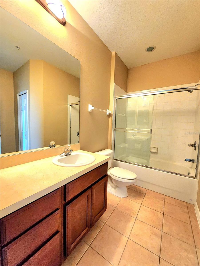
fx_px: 100
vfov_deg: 106.2
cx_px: 100
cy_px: 133
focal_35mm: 13
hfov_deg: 90.0
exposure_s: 1/60.2
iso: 320
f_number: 2.2
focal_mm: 1.13
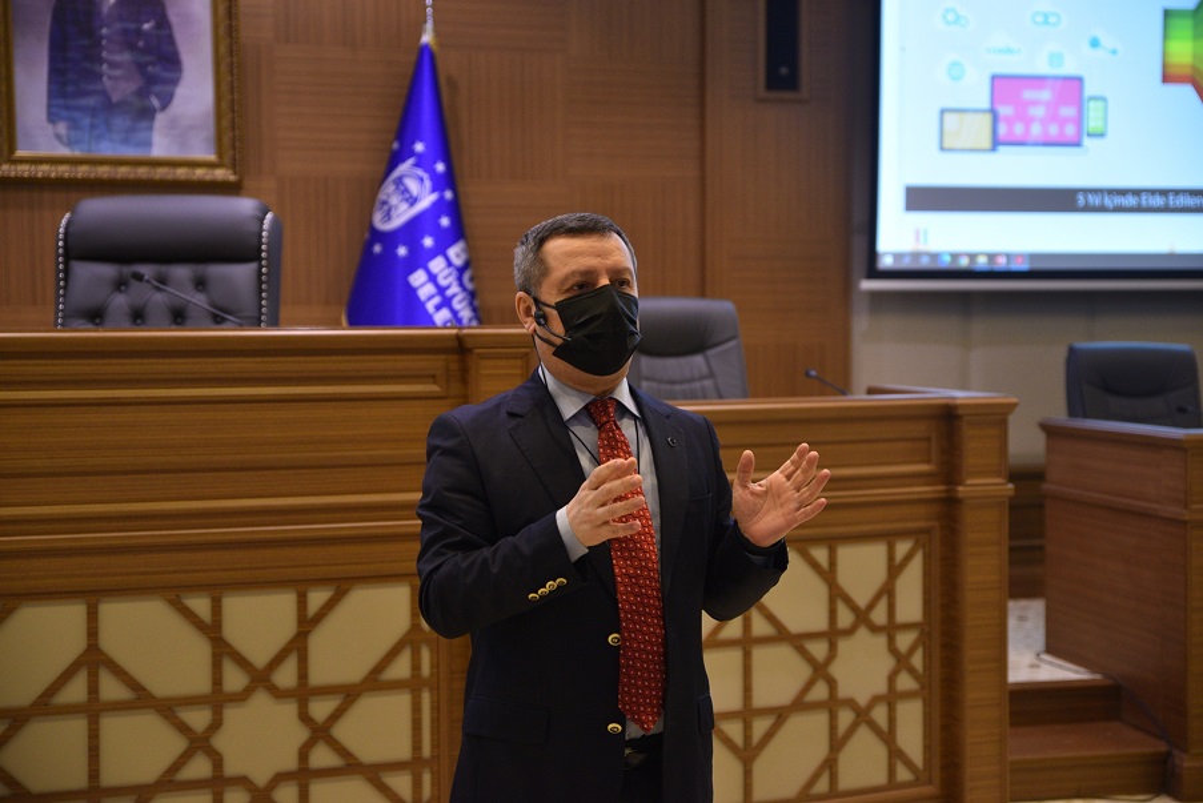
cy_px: 402
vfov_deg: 26.0
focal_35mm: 52
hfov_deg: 38.2
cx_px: 602
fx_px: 1738
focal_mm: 52
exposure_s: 1/100
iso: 800
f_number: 2.8
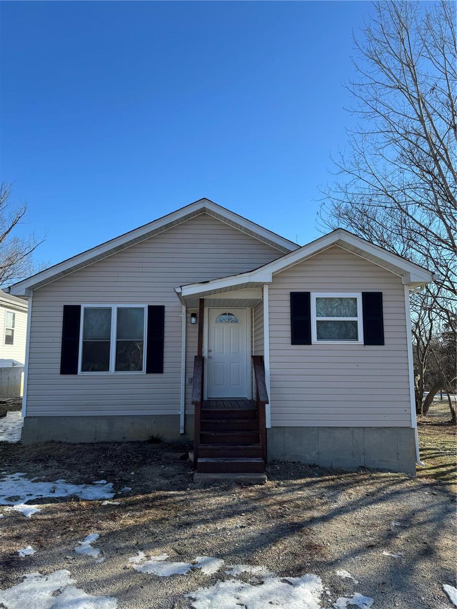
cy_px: 304
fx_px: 422
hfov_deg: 56.8
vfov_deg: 71.6
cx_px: 228
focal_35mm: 24
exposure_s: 1/2710
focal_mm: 6.76
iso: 80
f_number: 1.78
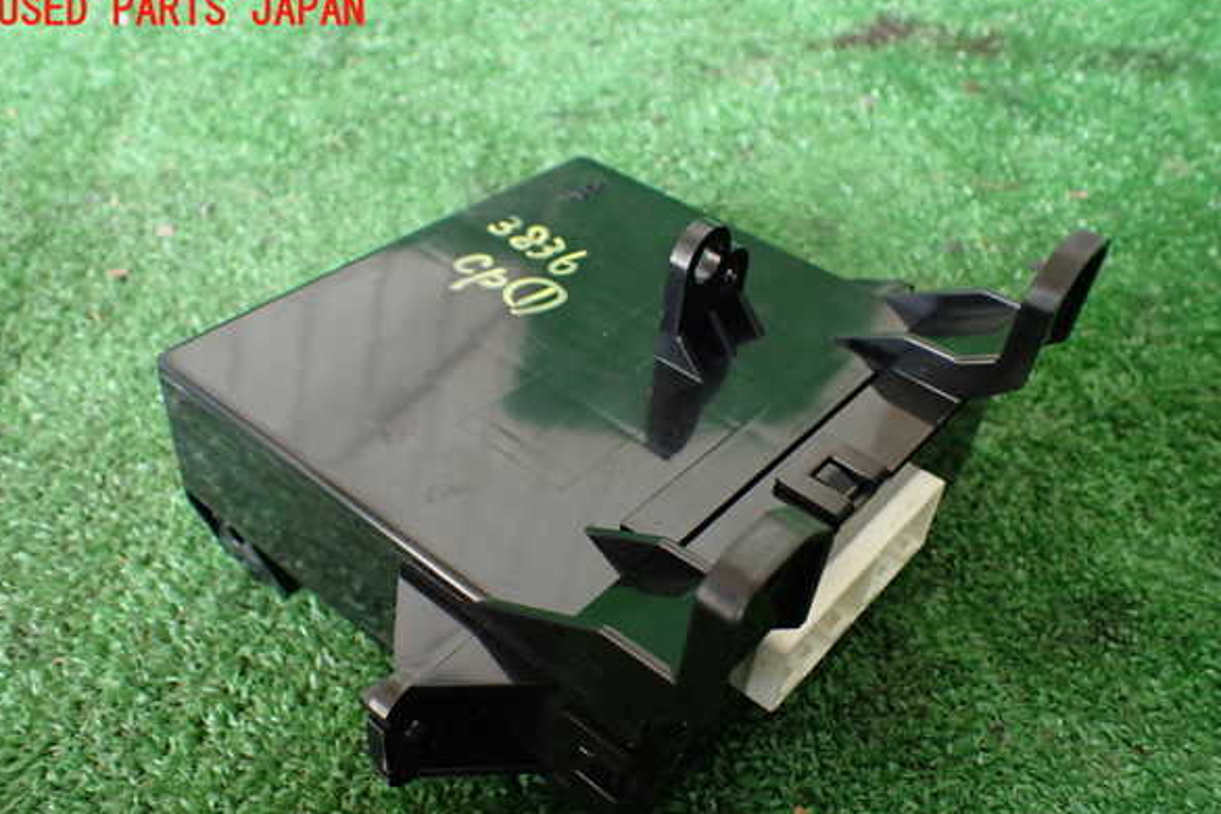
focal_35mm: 32
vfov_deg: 41.1
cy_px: 455
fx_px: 1085
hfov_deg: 58.7
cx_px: 612
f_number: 2.3
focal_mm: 5.4
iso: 500
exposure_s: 1/125
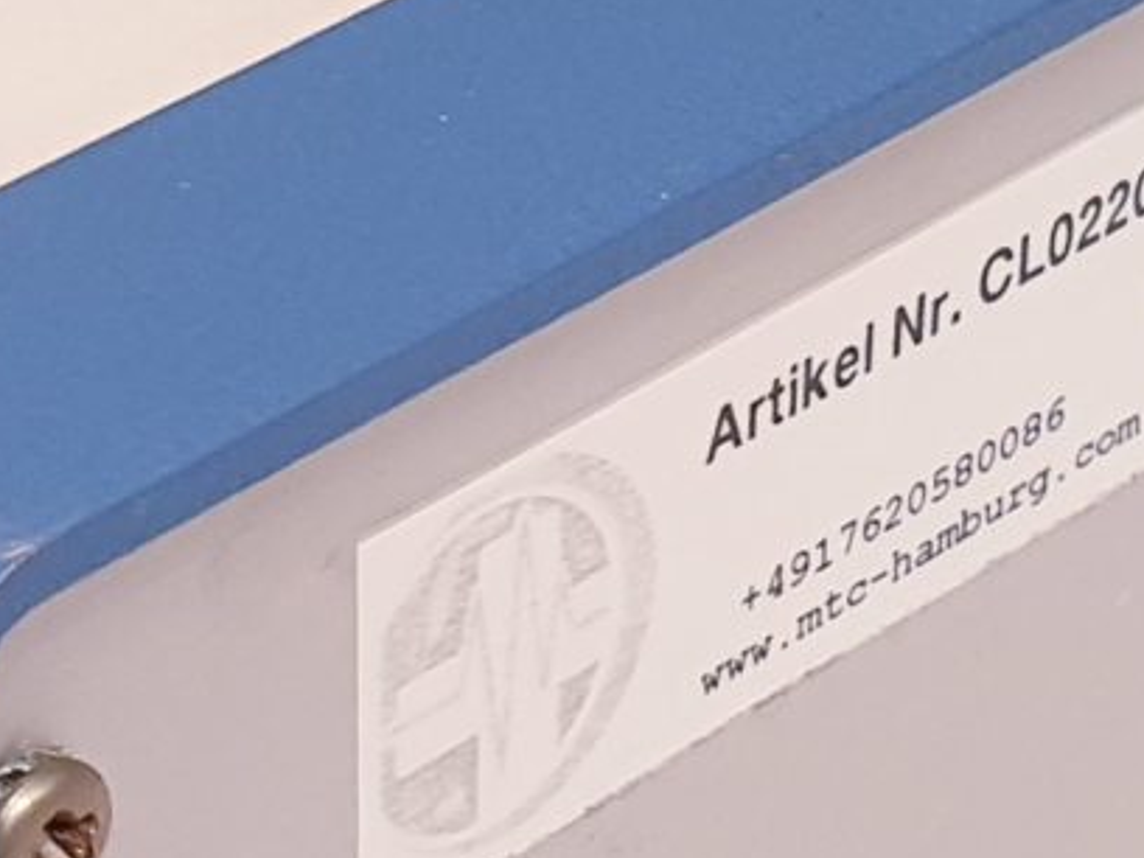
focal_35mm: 163
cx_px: 146
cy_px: 336
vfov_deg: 9.1
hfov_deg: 12.0
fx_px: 5387
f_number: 2.4
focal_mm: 4.3
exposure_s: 1/50
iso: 160
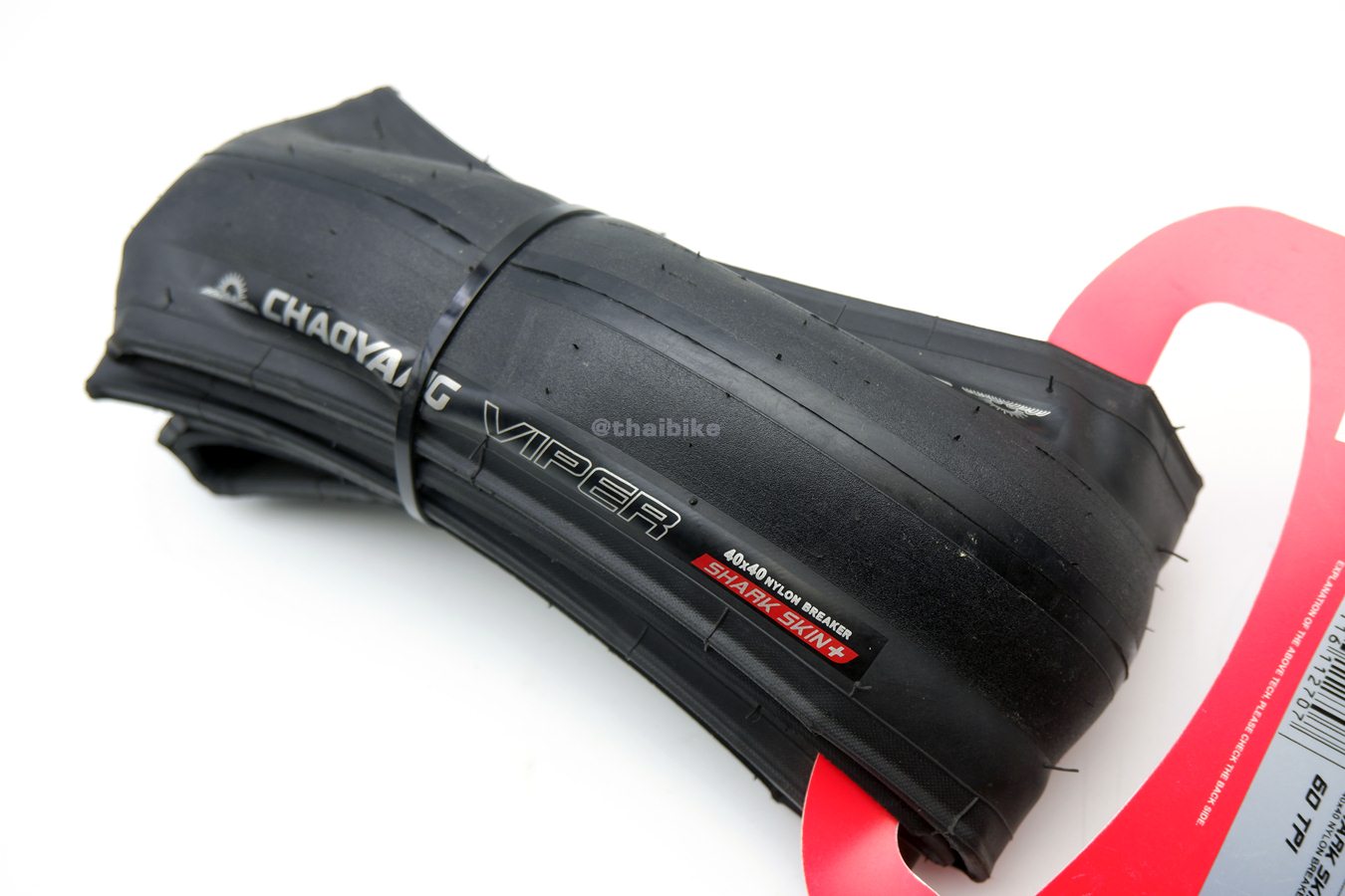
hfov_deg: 49.6
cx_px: 672
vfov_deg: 34.2
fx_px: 1457
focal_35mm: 39
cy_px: 448
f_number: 4.4
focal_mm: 26.4
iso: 200
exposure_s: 1/90
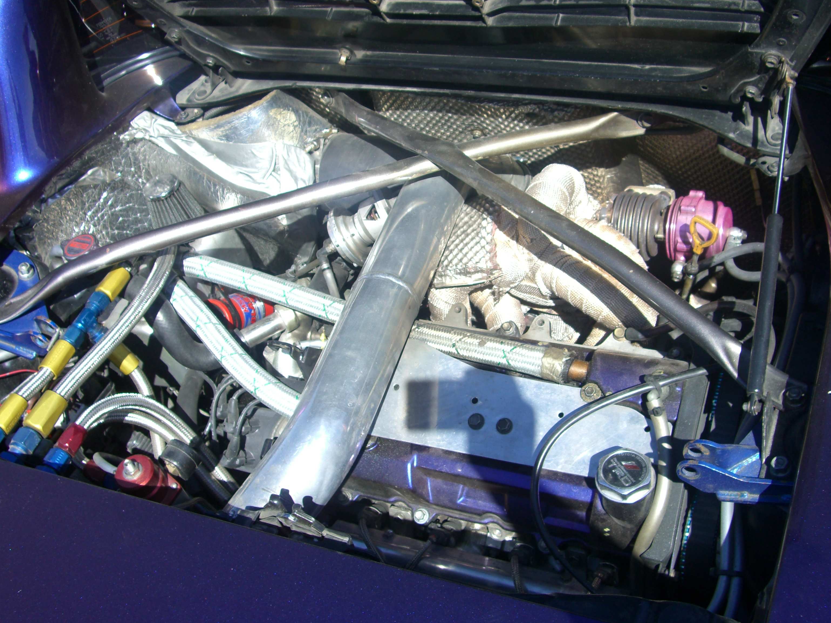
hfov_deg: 42.1
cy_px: 298
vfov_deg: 32.2
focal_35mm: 45
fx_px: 1080
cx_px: 440
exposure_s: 1/500
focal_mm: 7.9
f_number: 2.8
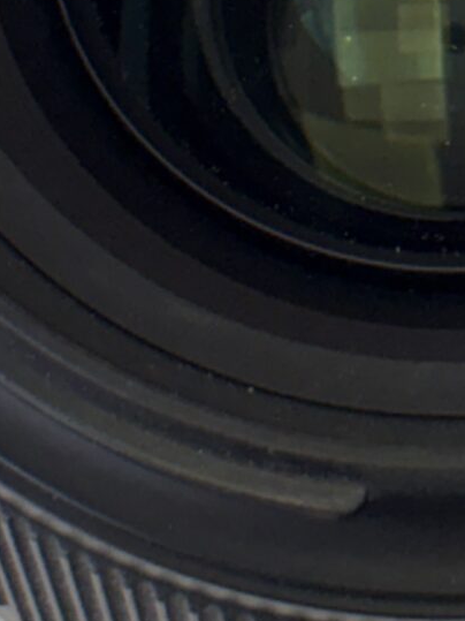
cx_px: 494
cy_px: -128
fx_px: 4426
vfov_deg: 7.9
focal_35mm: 247
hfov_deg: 6.0
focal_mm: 5.96
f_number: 1.6
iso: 64
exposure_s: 1/189
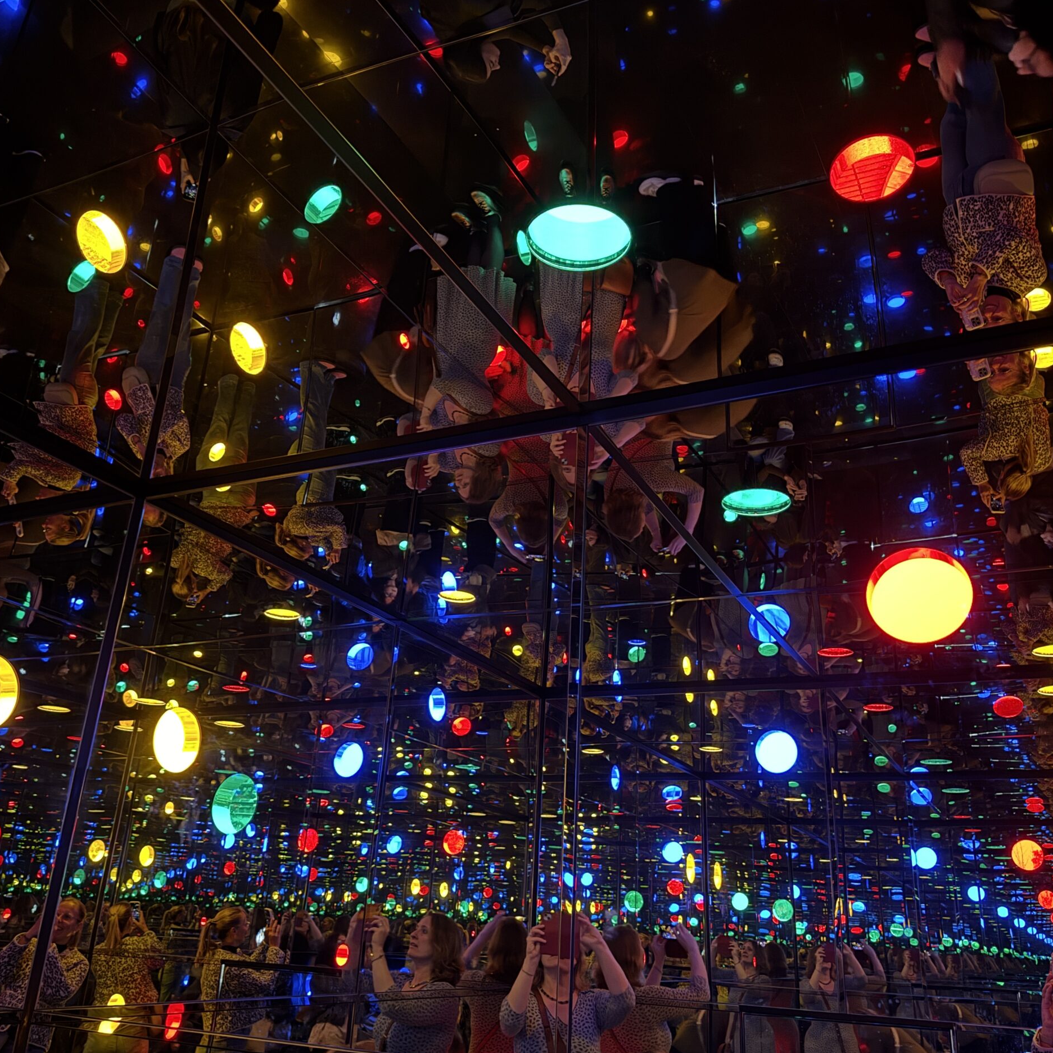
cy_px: 501
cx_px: 525
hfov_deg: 55.6
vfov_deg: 55.6
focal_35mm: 29
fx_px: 998
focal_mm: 6.76
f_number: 1.78
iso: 2000
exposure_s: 1/9
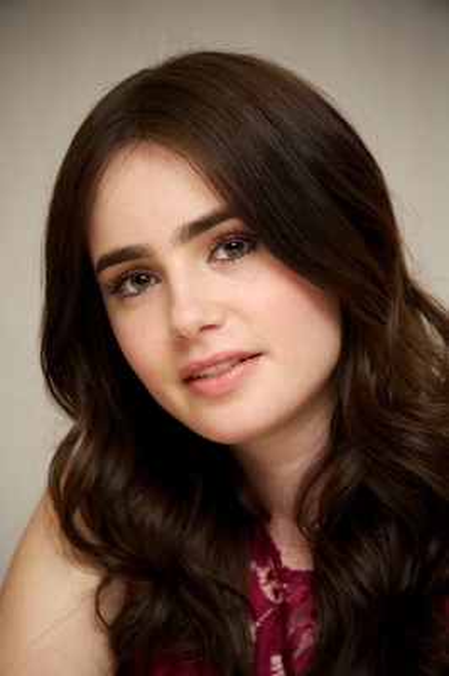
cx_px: 224
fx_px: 5622
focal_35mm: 300
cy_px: 338
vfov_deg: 6.9
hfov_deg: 4.6
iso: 400
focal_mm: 300
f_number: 5.6
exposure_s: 1/60
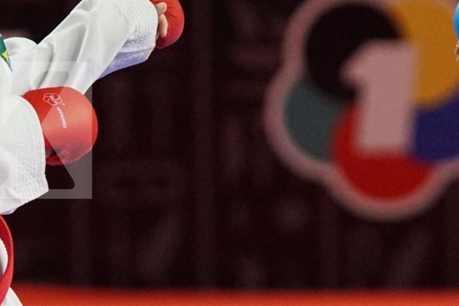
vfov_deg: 2.1
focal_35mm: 665
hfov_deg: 3.1
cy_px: 130
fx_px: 8478
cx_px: 277
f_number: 2.8
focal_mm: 150
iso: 3200
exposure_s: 1/2000
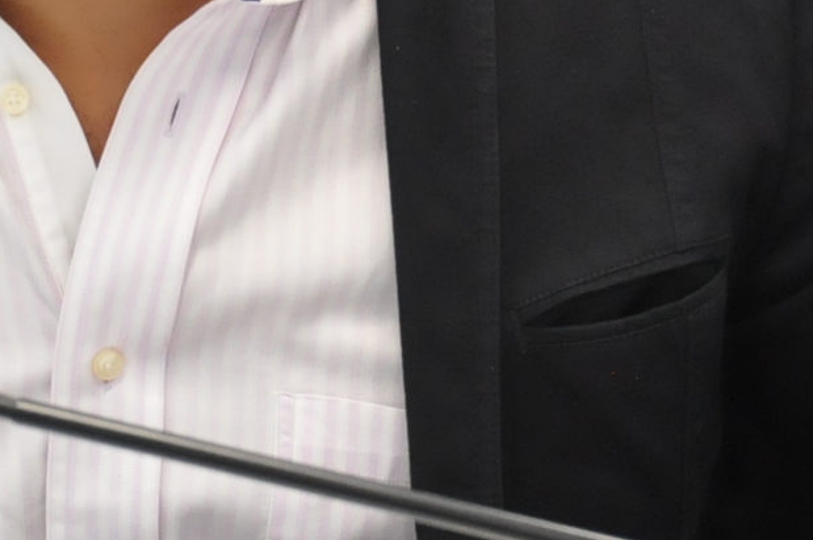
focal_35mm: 234
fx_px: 5271
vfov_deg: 5.8
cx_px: 45
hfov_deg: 8.8
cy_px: -50
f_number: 5.6
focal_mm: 45
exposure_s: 1/125
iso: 2000
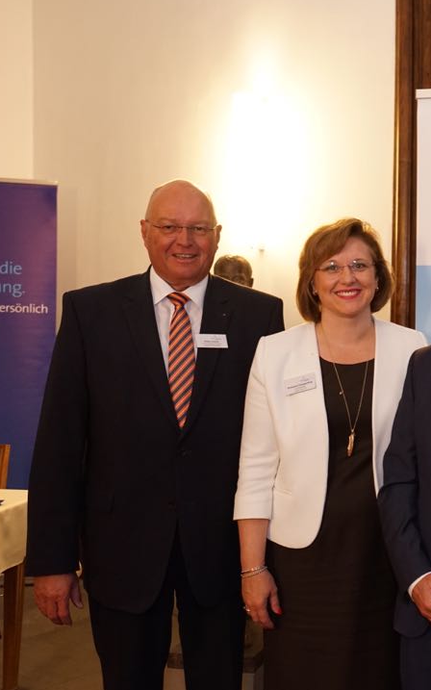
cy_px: 341
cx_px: 490
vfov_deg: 40.3
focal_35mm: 50
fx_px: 940
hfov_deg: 23.9
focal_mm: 32
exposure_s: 1/60
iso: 2000
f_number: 4
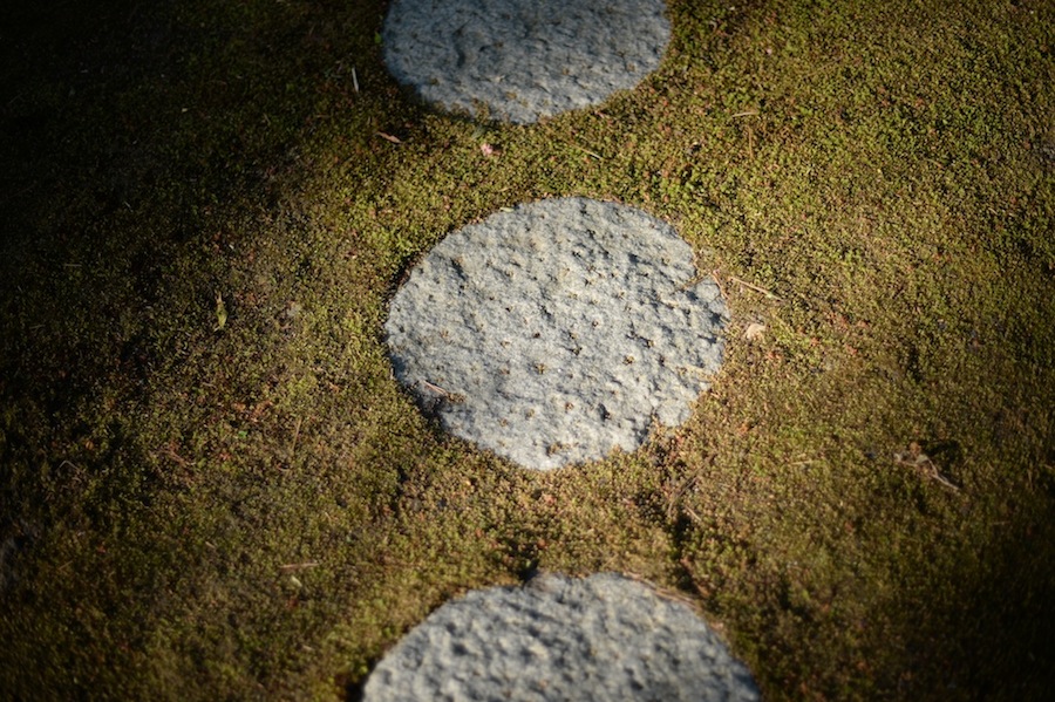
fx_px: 1464
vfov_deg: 27.0
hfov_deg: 39.6
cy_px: 351
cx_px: 528
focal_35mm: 50
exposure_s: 1/1250
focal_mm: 50
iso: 100
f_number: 1.4
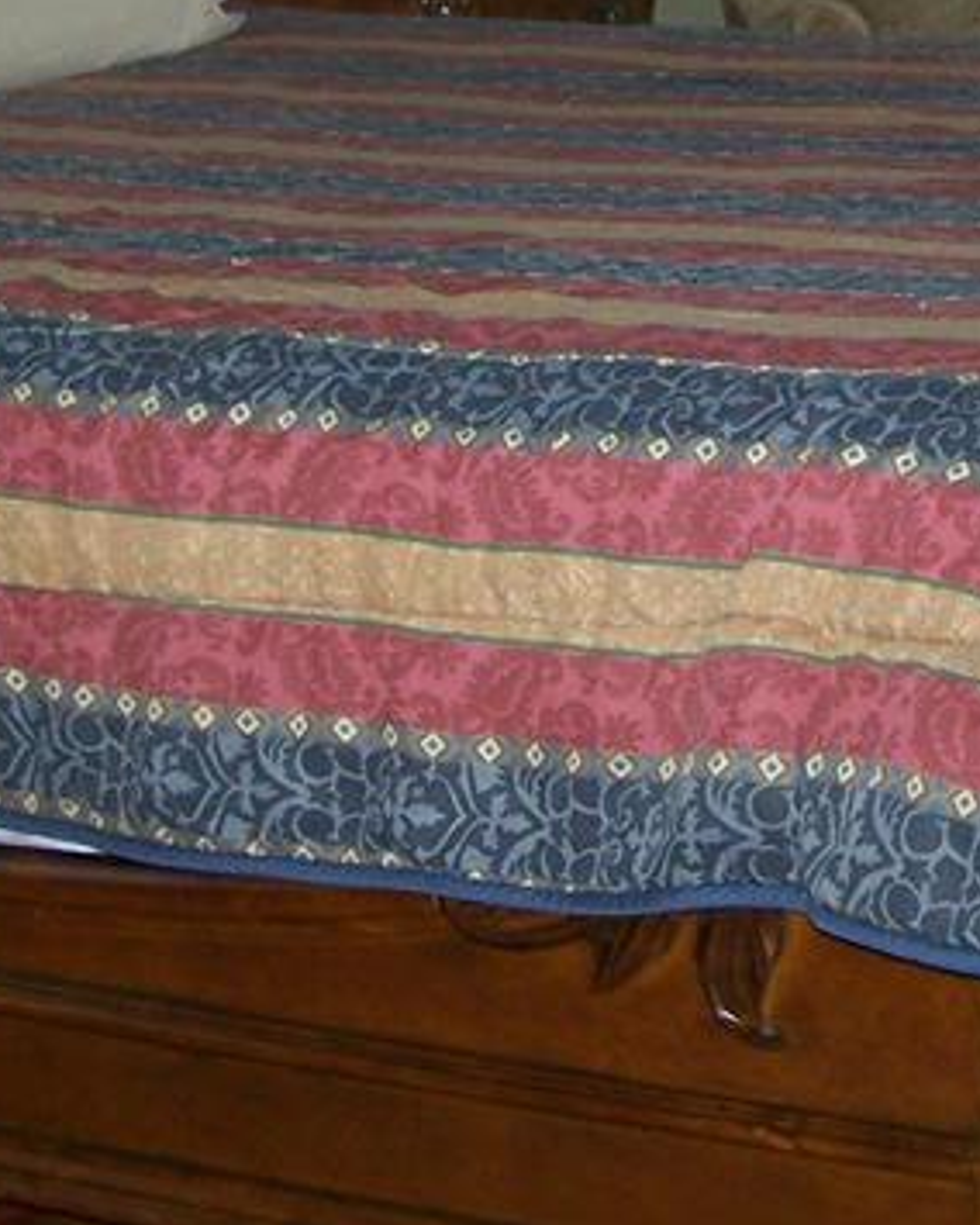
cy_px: 183
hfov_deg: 14.3
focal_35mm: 107
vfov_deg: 17.7
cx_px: 832
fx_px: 3879
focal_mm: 6.3
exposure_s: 1/60
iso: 160
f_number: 2.8
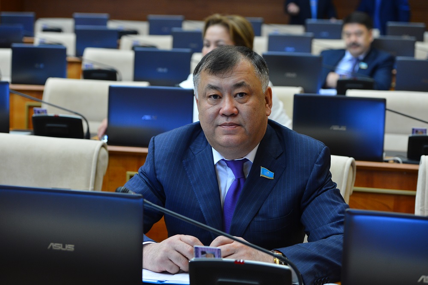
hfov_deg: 28.9
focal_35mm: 70
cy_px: 142
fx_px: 832
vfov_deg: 19.4
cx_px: 214
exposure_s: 1/60
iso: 1600
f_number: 4
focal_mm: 70
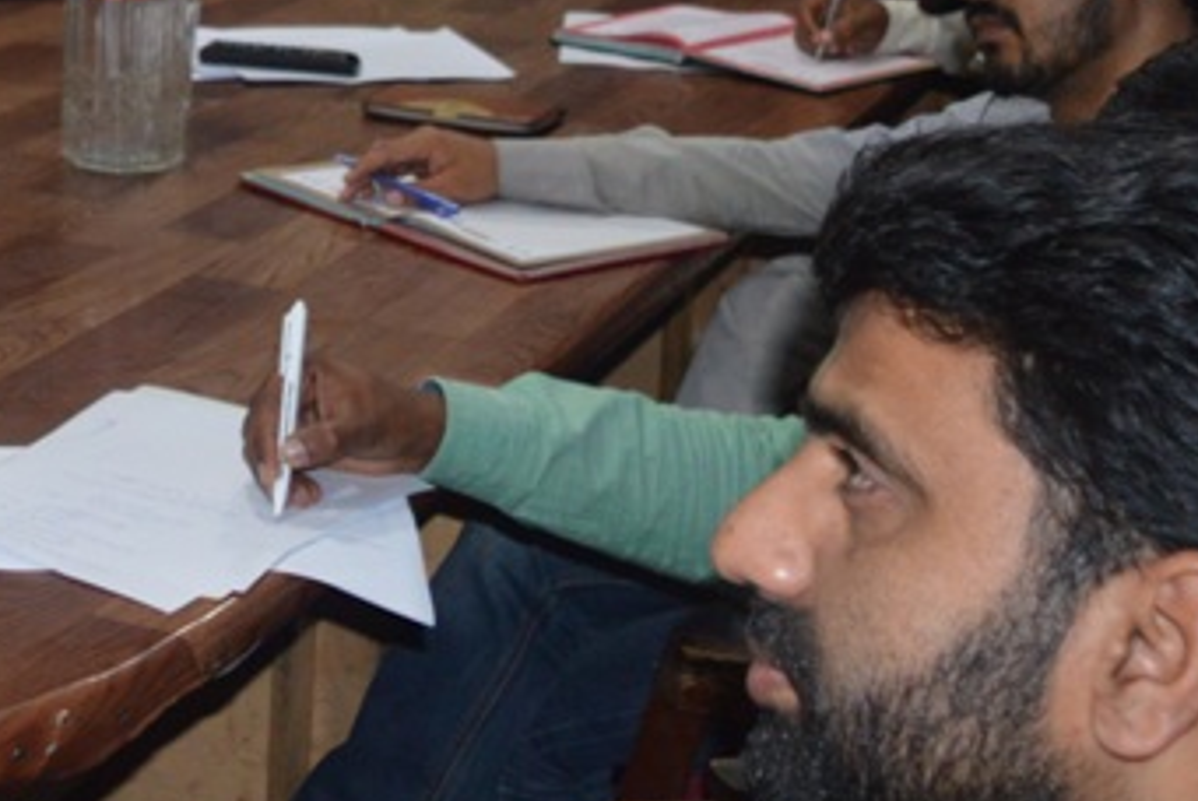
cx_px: -162
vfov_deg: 16.3
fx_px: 2698
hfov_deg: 23.3
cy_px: -141
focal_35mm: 81
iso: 1100
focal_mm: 18
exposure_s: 1/60
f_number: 3.5
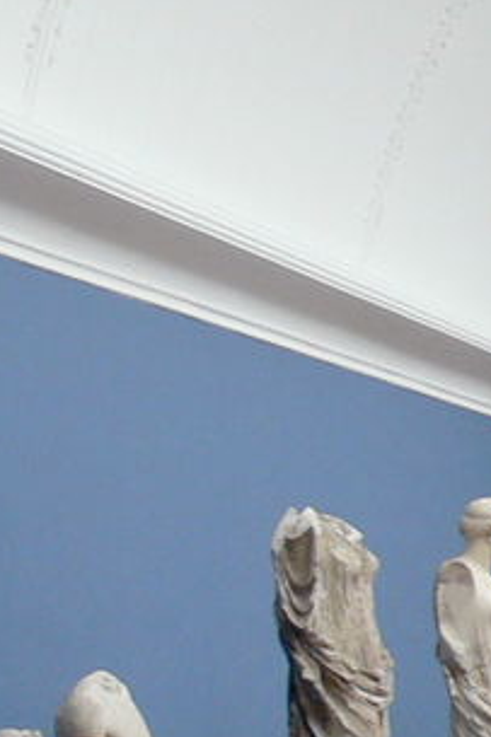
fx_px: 3912
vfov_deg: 10.7
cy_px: 744
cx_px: 1296
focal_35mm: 191
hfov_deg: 6.7
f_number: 3.6
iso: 80
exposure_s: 1/50
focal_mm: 7.4
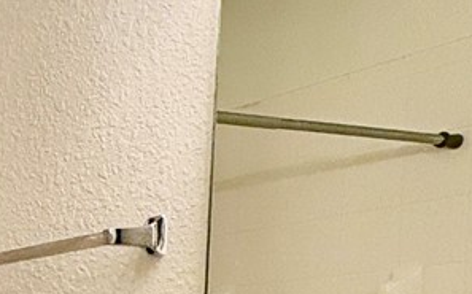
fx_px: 1028
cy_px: 467
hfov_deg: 18.6
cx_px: -426
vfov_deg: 14.9
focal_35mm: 80
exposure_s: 1/120
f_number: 2.2
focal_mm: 2.22
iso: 100
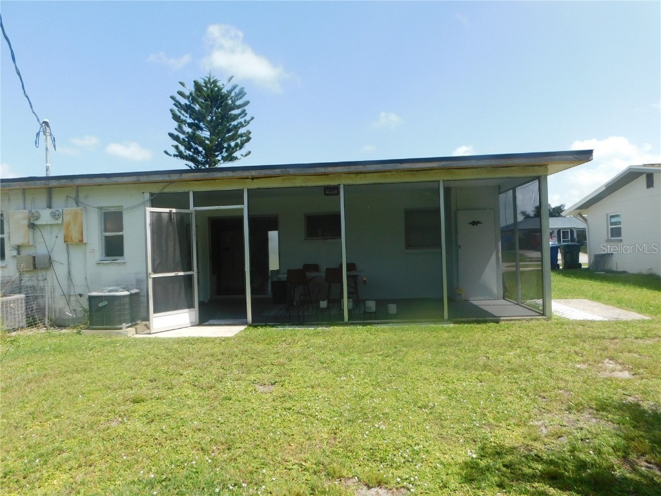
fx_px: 439
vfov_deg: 58.9
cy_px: 248
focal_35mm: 23
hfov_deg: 73.9
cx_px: 330
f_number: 3
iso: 125
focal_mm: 4
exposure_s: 1/1000
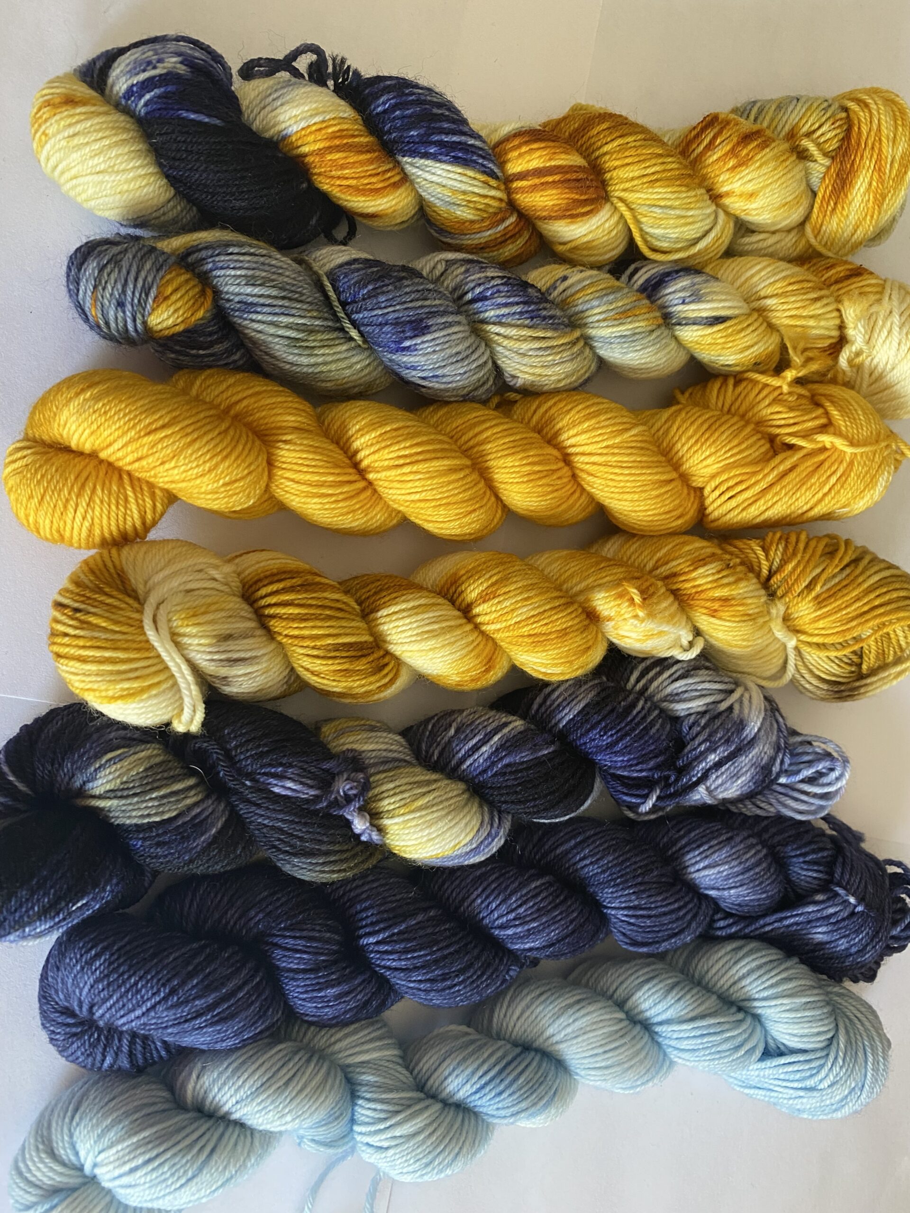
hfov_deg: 53.1
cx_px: 455
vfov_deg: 67.3
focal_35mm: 26
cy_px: 606
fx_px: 911
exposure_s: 1/60
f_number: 1.8
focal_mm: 4.25
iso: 200
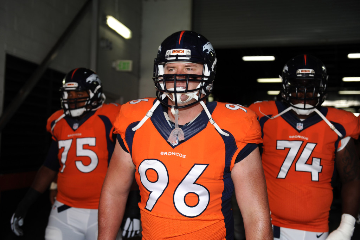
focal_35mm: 48
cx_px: 180
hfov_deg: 41.1
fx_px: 480
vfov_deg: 28.0
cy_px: 120
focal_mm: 48
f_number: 2.8
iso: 250
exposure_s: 1/250
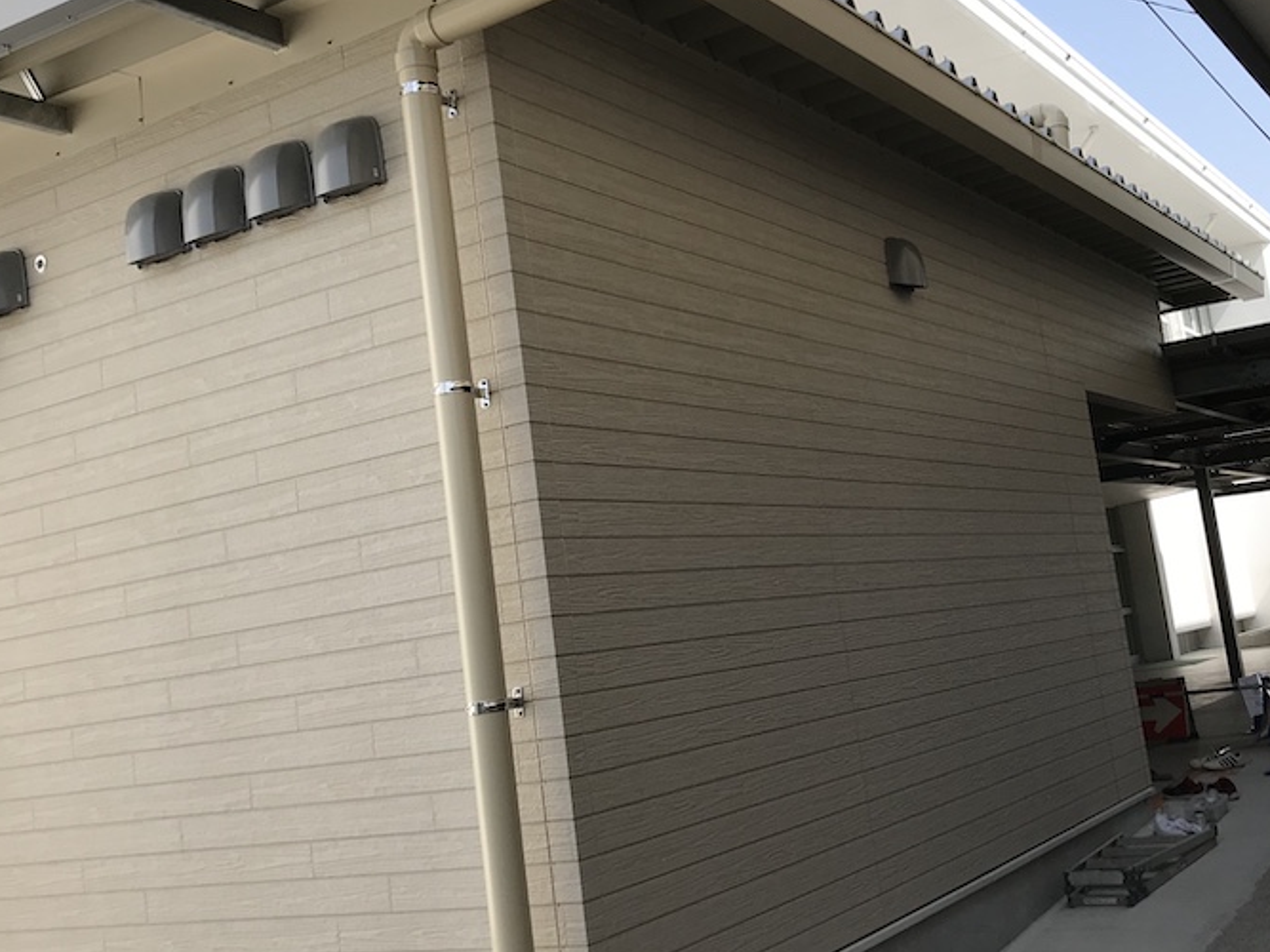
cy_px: 434
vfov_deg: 34.3
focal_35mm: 42
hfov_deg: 44.5
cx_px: 775
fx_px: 1541
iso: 20
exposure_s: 1/1212
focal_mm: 3.99
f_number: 1.8
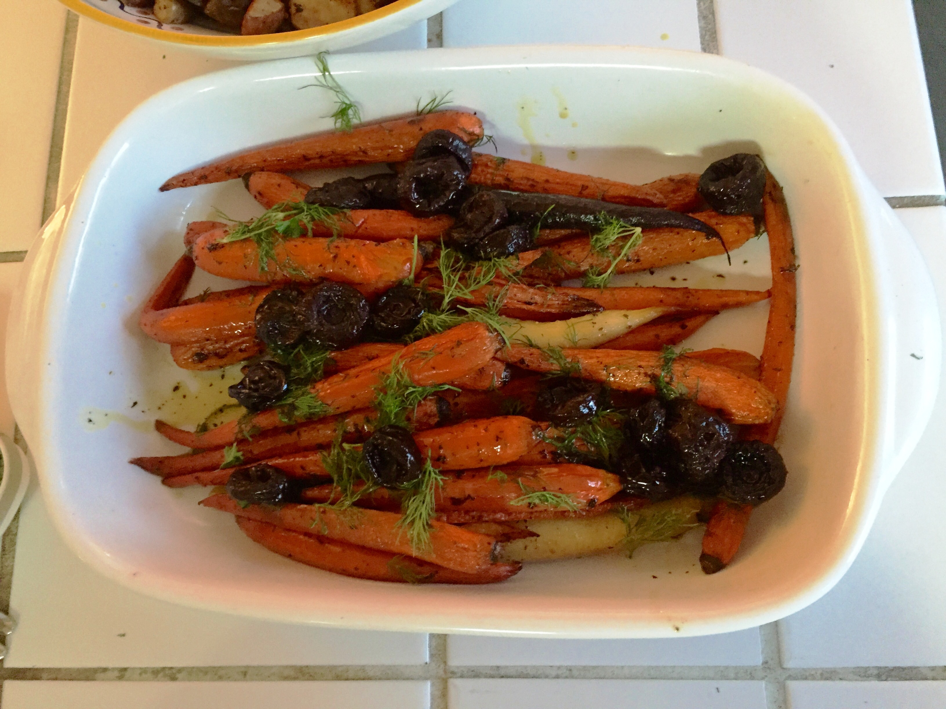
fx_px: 793
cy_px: 354
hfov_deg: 61.7
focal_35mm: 29
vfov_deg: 48.2
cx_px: 473
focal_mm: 4.15
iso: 500
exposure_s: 1/15
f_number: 2.2
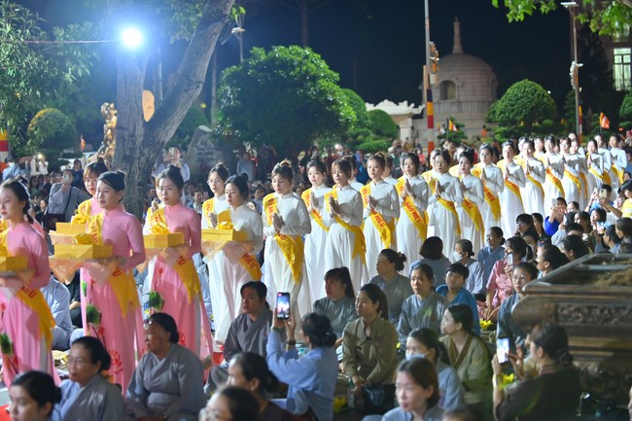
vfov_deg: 19.4
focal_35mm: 70
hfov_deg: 28.9
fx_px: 1229
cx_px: 316
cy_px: 210
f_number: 2.8
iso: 1000
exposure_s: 1/40
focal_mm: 70
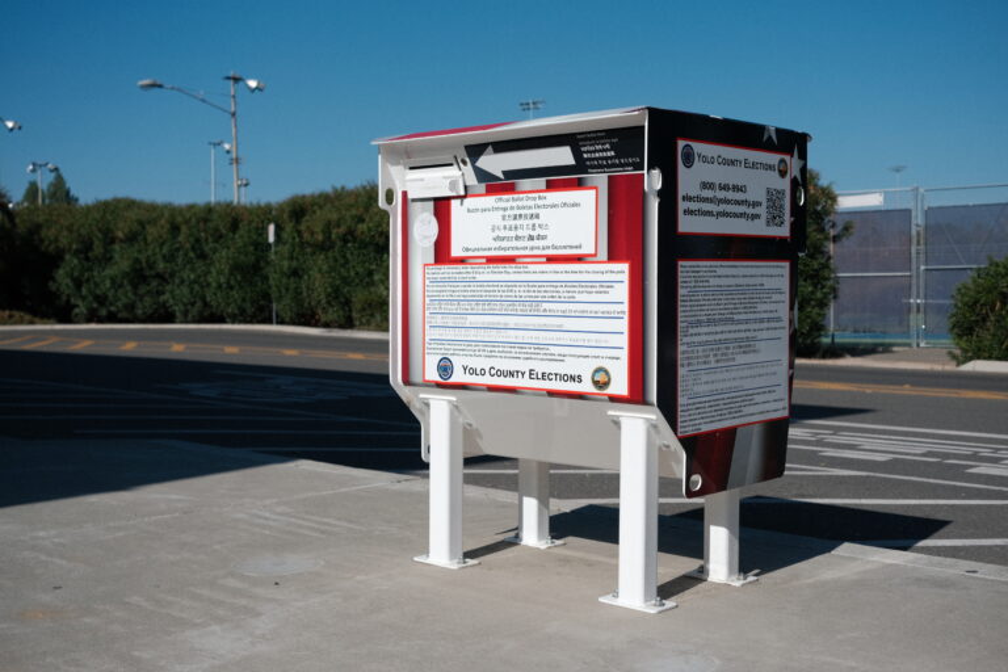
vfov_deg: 32.6
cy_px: 336
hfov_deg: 47.4
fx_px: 1148
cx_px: 504
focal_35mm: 41
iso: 200
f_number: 4
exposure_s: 1/4000
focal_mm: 27
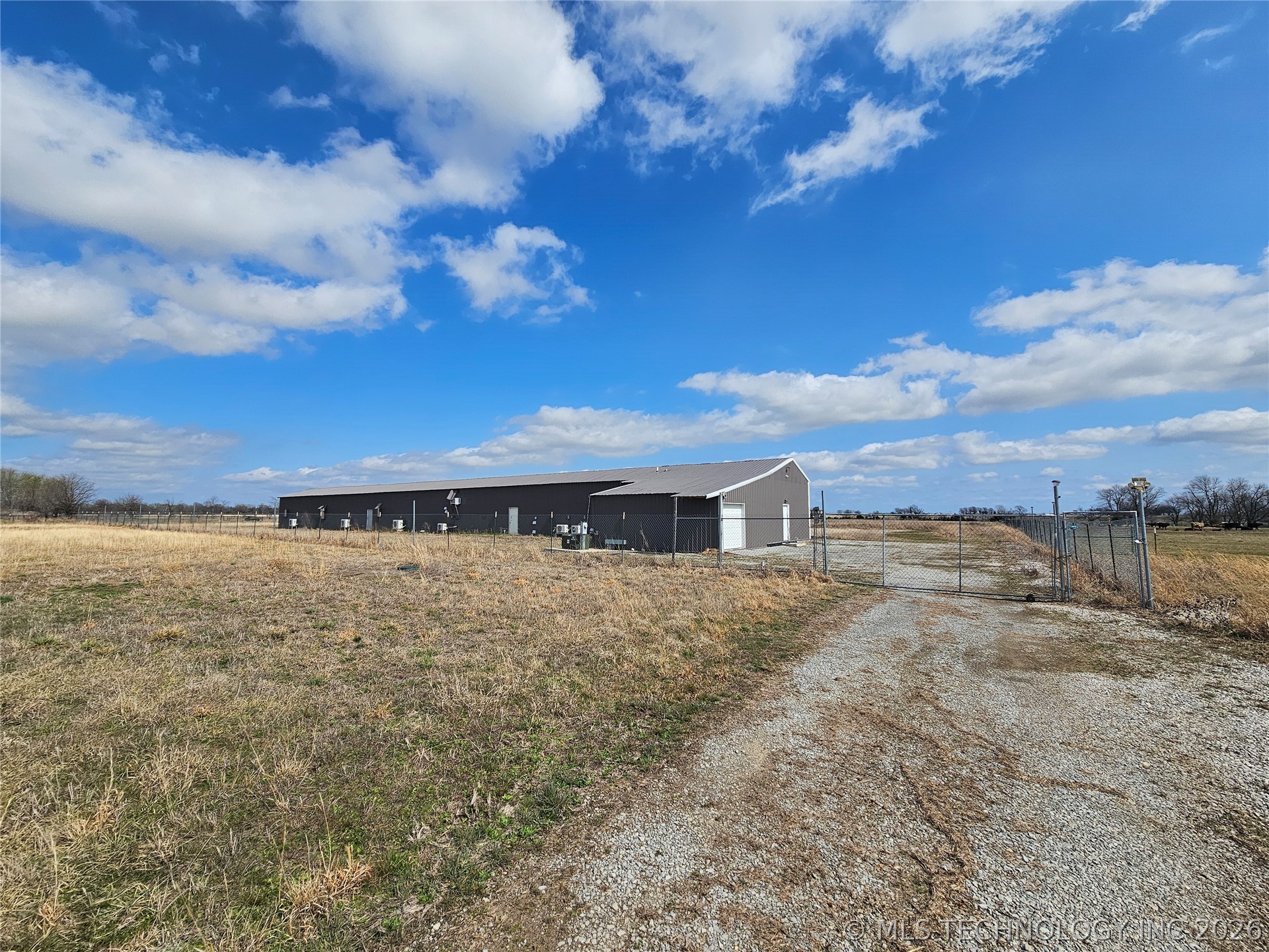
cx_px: 634
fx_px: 477
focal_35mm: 13
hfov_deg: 106.2
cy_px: 476
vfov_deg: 89.9
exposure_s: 1/4616
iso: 50
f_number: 2.2
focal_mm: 2.2
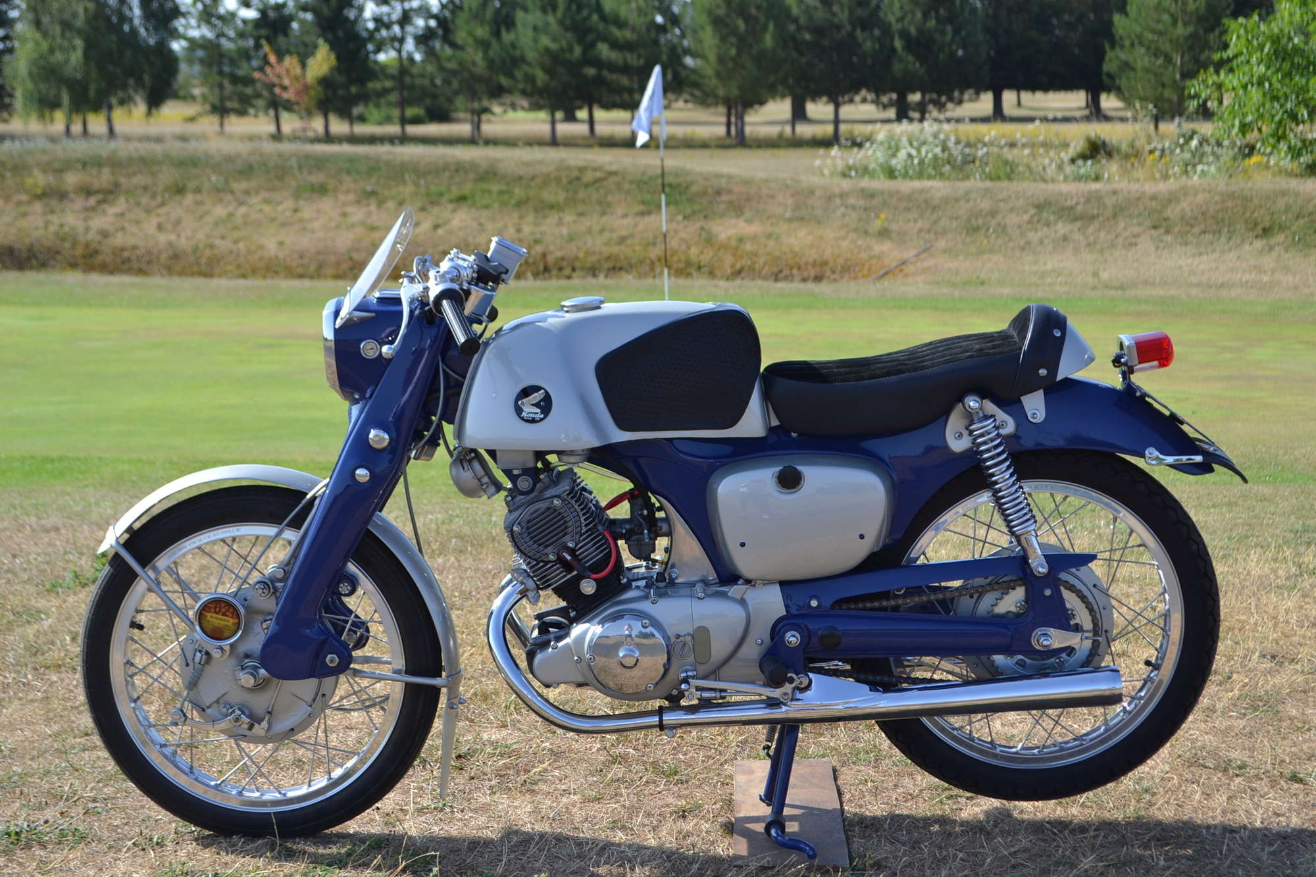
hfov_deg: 30.5
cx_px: 658
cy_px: 438
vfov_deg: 20.6
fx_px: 2412
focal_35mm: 66
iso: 100
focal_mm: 44
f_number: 7.1
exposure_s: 1/200
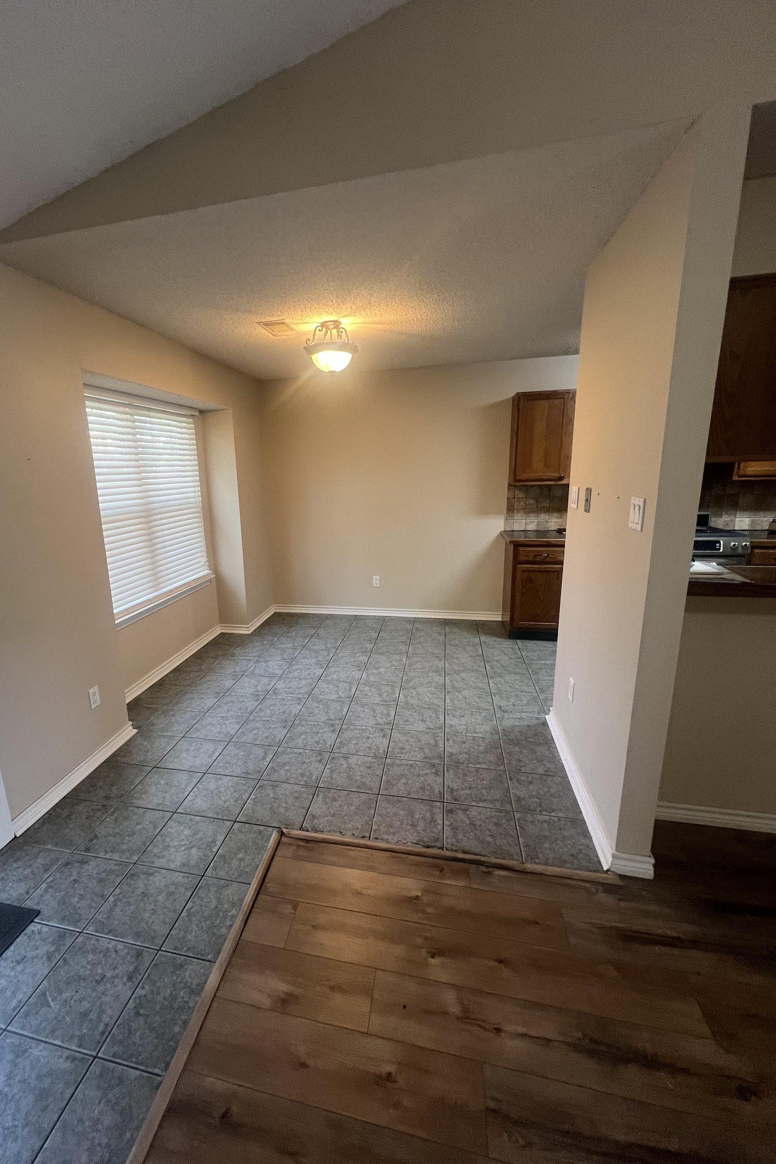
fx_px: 453
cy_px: 577
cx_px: 324
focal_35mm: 14
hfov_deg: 80.6
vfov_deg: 104.3
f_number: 1.8
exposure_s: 1/60
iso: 160
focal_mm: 1.57
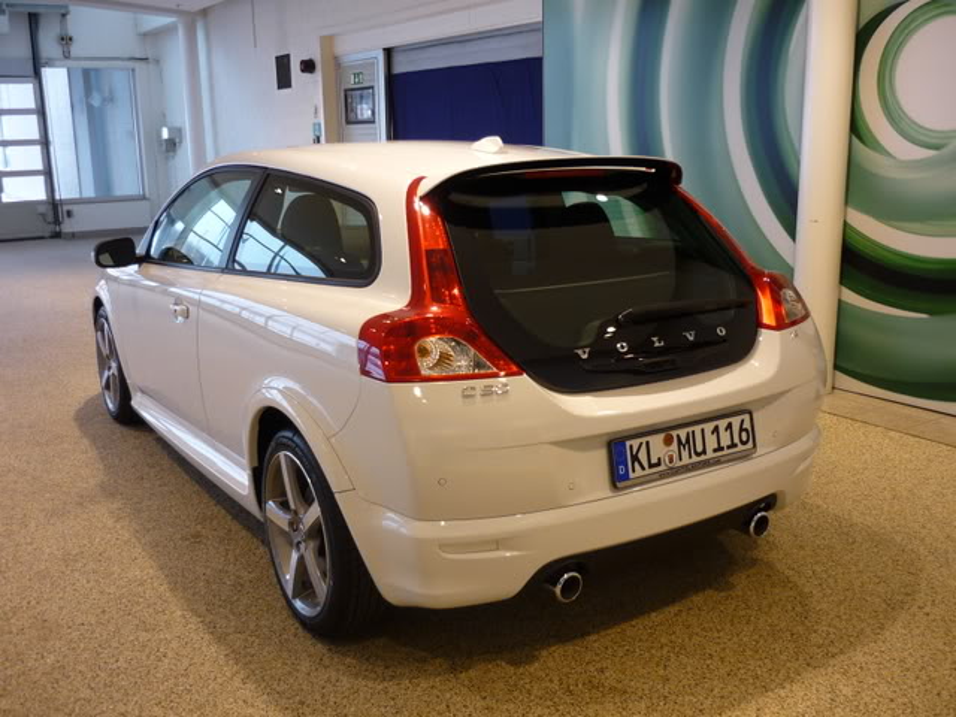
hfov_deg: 55.4
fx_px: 911
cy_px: 358
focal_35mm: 33
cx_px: 478
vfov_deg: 42.9
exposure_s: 1/30
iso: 100
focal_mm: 5.5
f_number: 2.8
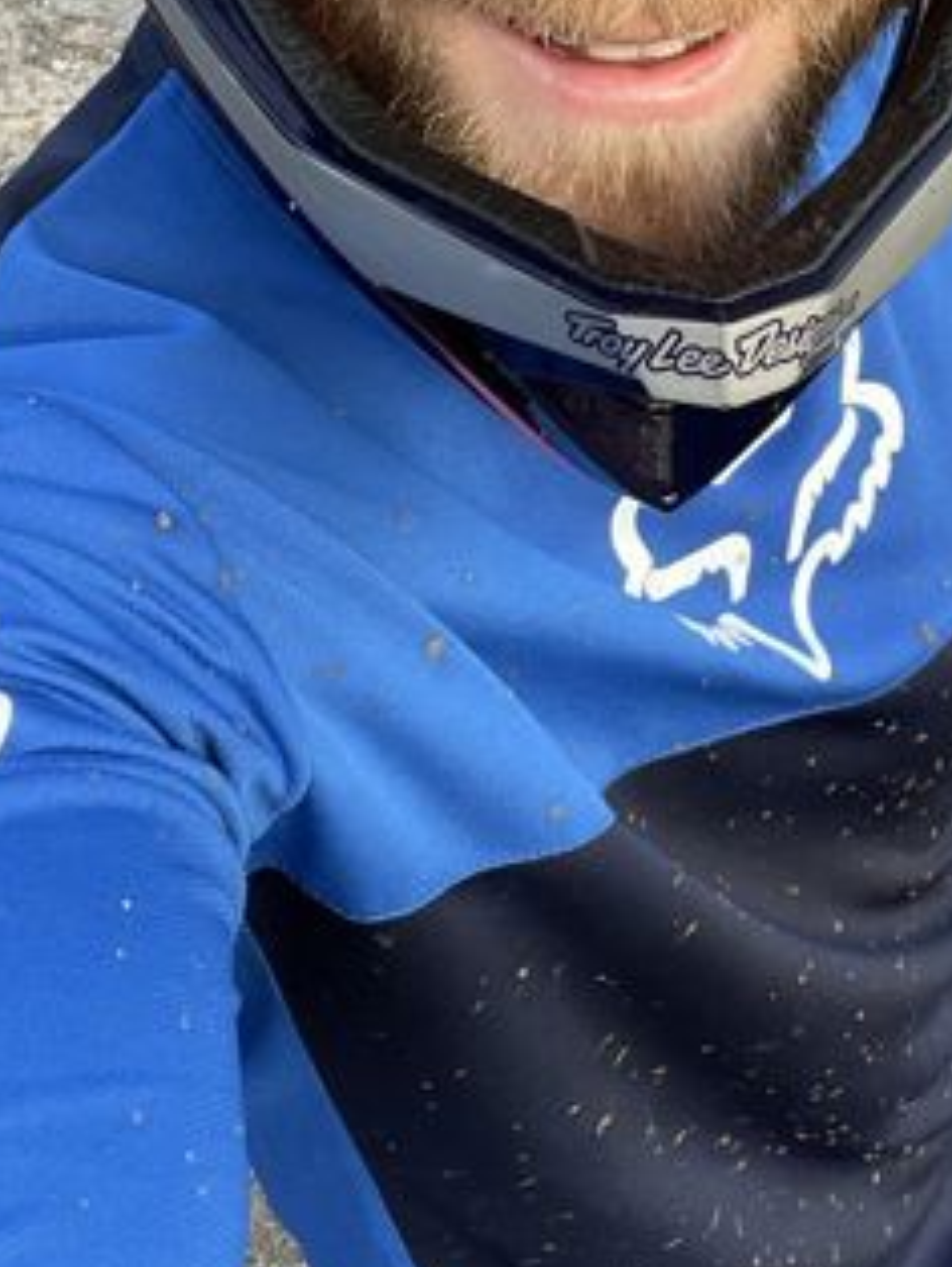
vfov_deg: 34.2
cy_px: 506
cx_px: 783
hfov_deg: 25.6
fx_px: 2051
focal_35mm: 56
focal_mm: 2.71
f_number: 2.2
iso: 80
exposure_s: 1/121
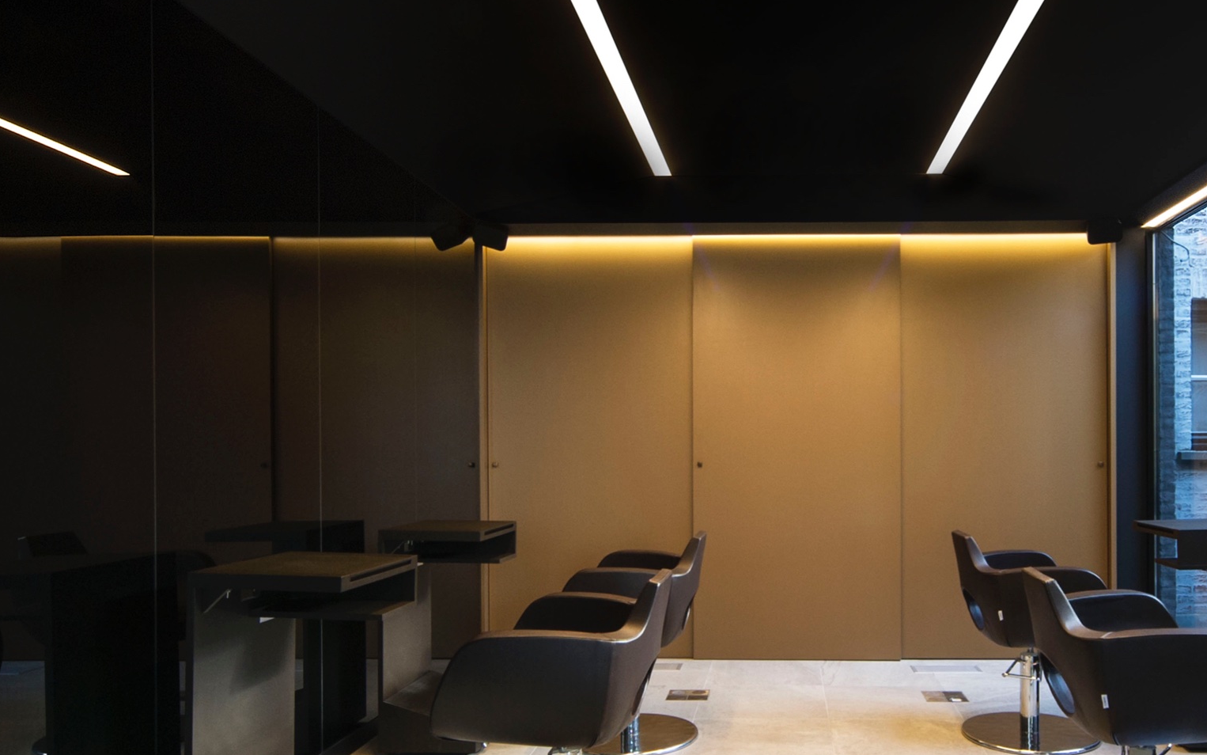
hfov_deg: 82.3
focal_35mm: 20
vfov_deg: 59.6
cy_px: 409
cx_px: 800
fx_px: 658
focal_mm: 13
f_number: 16
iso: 400
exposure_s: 1/2.5
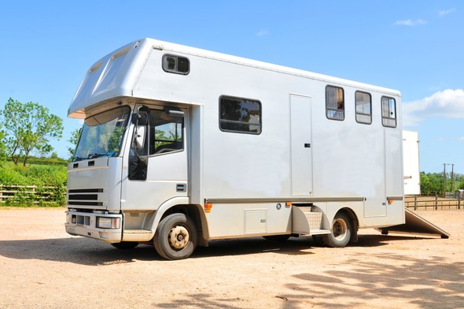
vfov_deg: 36.8
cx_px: 232
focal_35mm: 36
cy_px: 154
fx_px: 463
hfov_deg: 53.2
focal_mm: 24
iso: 200
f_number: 9
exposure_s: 1/250
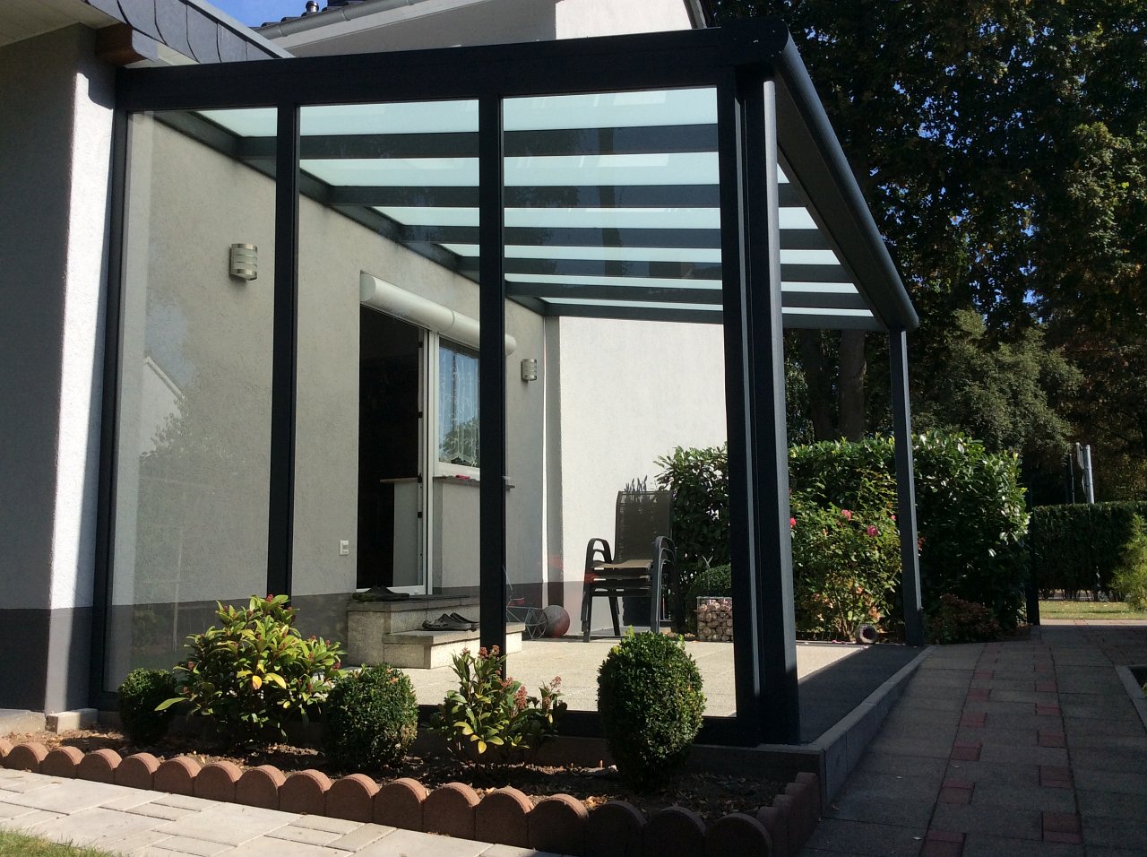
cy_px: 428
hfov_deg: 56.9
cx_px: 574
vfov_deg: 44.1
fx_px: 1059
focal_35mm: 32
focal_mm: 3.3
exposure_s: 1/1144
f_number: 2.4
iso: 32
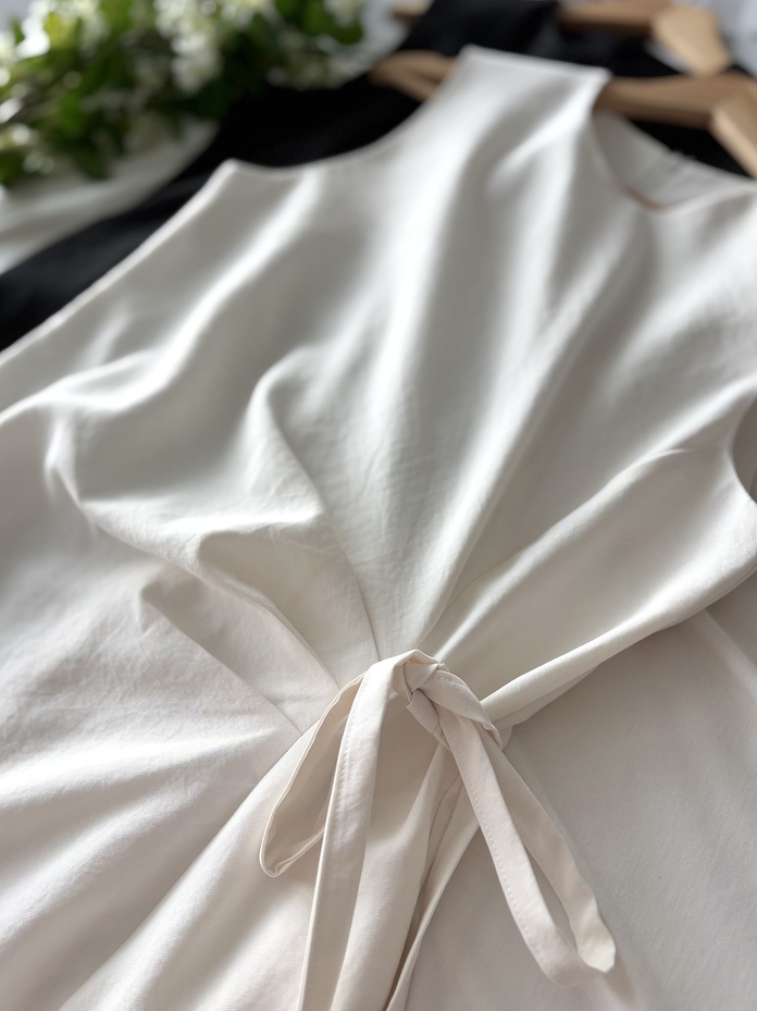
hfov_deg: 49.7
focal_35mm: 28
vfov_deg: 63.5
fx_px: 817
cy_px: 501
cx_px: 356
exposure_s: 1/122
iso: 64
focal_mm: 5.96
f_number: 1.6
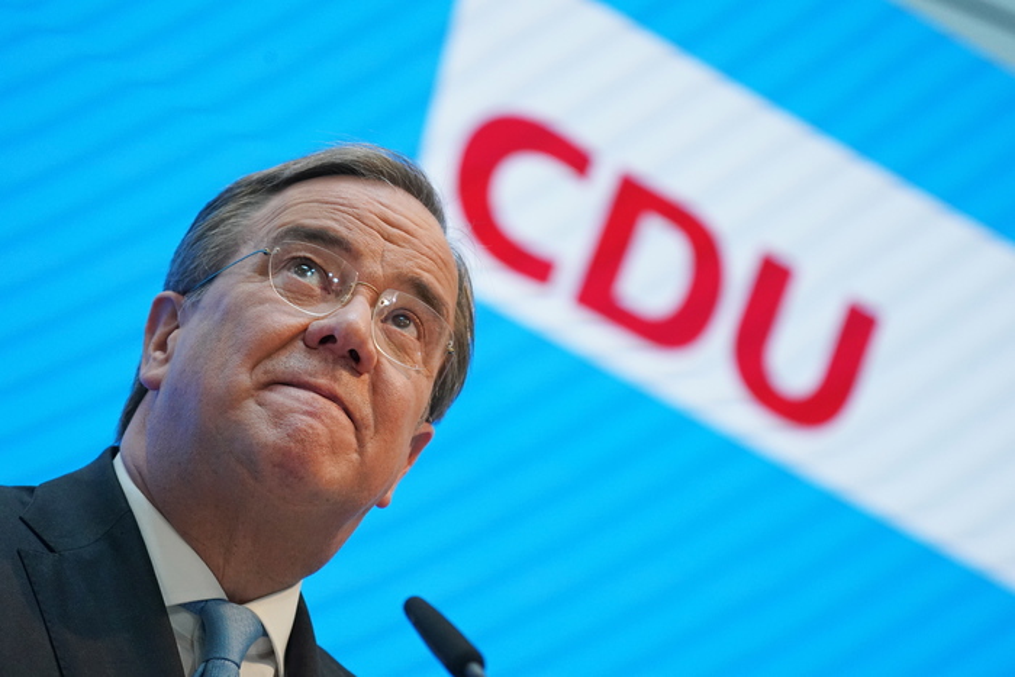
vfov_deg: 6.9
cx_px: 508
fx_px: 5640
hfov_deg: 10.3
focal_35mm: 200
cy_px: 338
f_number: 5.6
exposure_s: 1/800
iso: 4000
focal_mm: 200
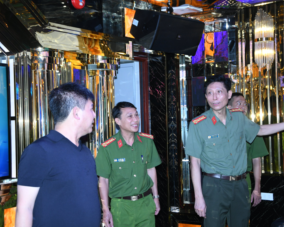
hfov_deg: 29.1
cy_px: 114
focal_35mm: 65
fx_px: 546
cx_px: 160
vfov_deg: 23.5
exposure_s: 1/200
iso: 1600
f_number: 5
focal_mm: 38
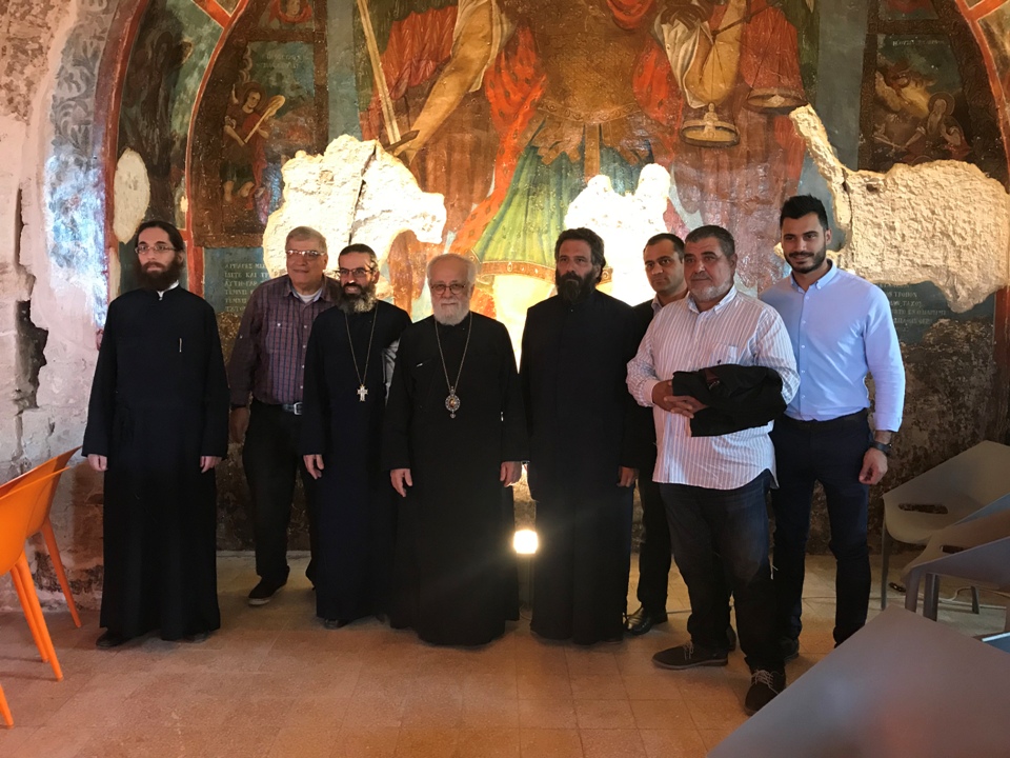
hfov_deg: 63.4
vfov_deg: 49.7
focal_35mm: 28
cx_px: 505
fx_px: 817
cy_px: 379
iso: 80
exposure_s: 1/17
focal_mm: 3.99
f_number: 1.8
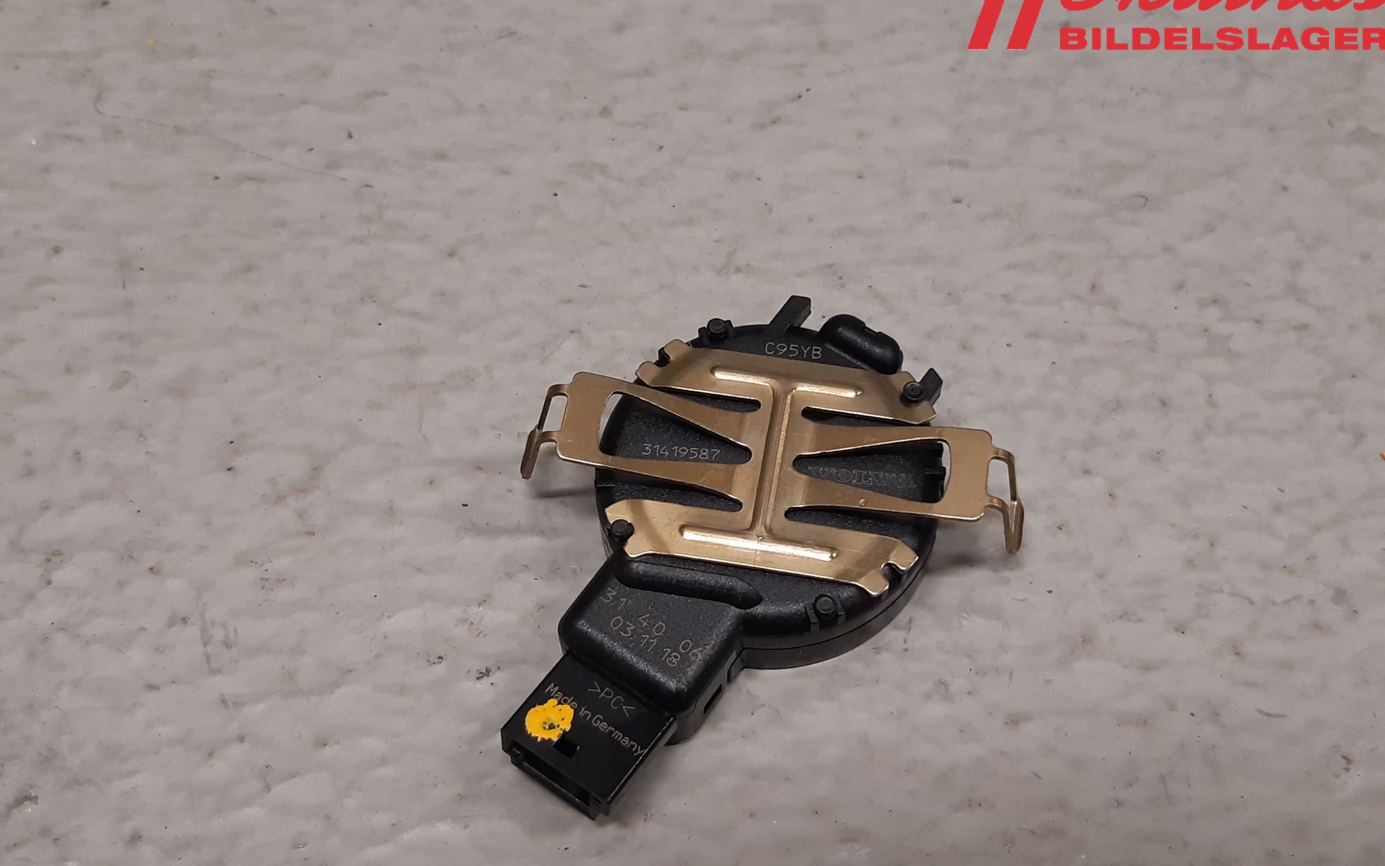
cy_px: 461
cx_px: 686
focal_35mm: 28
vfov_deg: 44.5
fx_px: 1057
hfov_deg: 66.5
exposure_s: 1/60
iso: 125
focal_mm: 3.93
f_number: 1.7
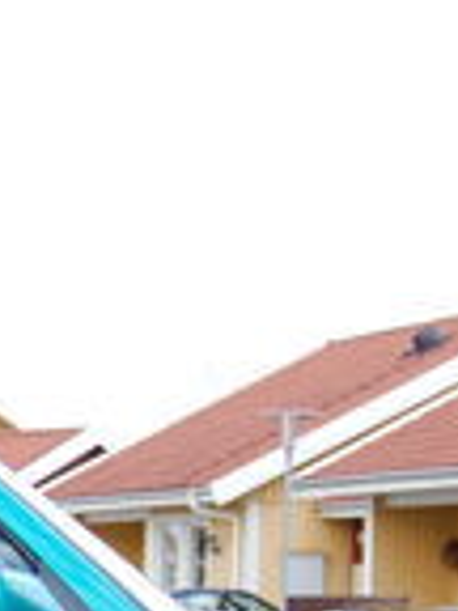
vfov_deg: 12.5
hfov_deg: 9.1
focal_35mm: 154
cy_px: 755
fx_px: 2717
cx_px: -424
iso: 200
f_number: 6.3
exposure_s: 1/60
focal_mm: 24
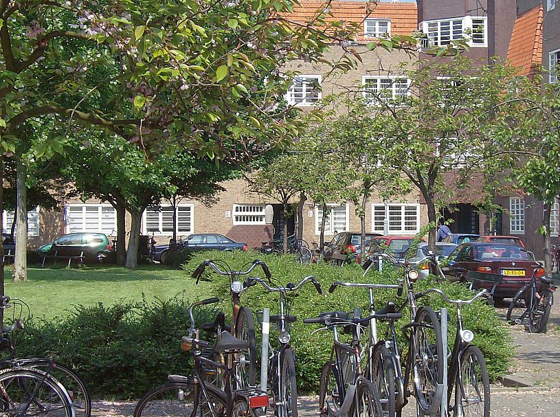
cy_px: 165
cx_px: 328
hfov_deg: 22.3
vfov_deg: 16.7
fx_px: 1420
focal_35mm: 88
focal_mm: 11.6
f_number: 6.2
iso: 100
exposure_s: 1/339
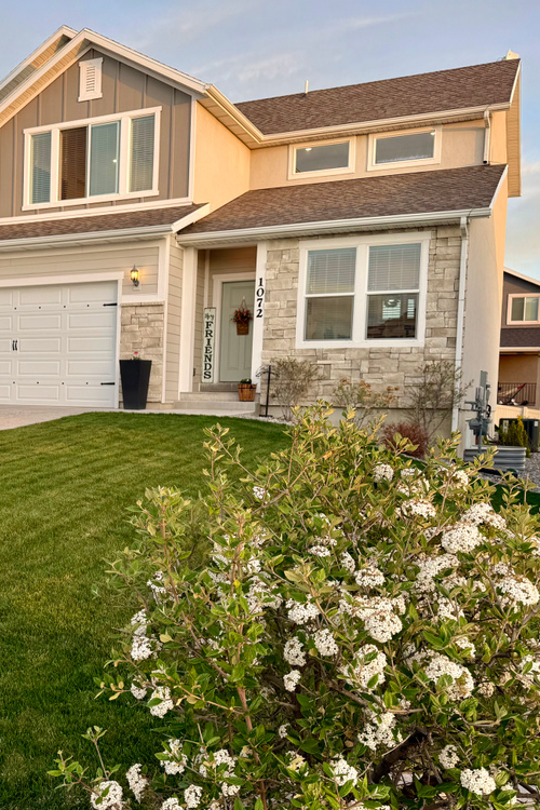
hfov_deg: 37.2
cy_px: 410
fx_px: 765
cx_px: 89
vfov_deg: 55.8
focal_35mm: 34
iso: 64
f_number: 1.78
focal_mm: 6.76
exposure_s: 1/273
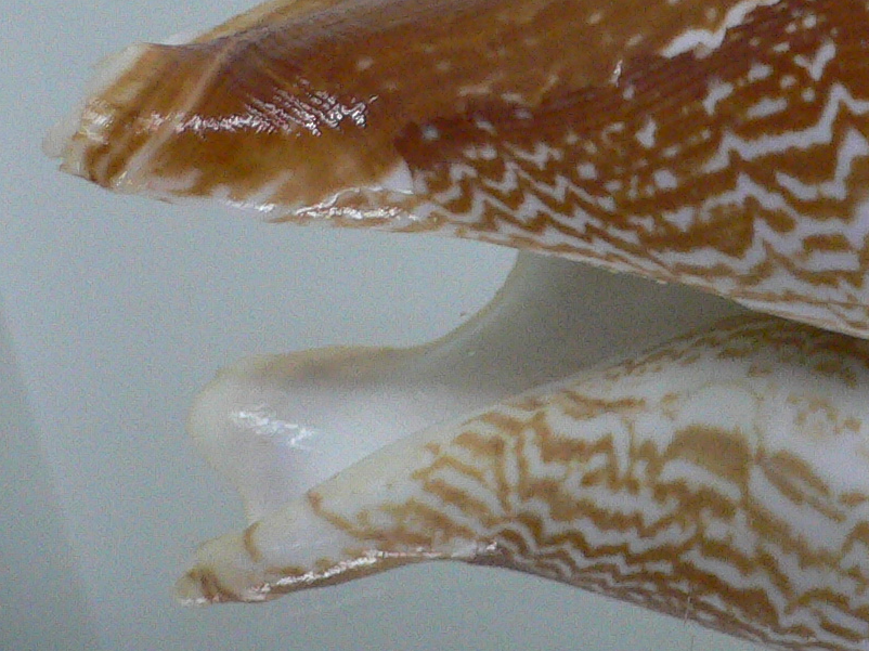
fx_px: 2208
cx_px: 999
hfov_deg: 21.0
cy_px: -135
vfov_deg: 16.1
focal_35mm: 88
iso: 200
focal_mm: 4.6
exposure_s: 1/60
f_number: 2.8
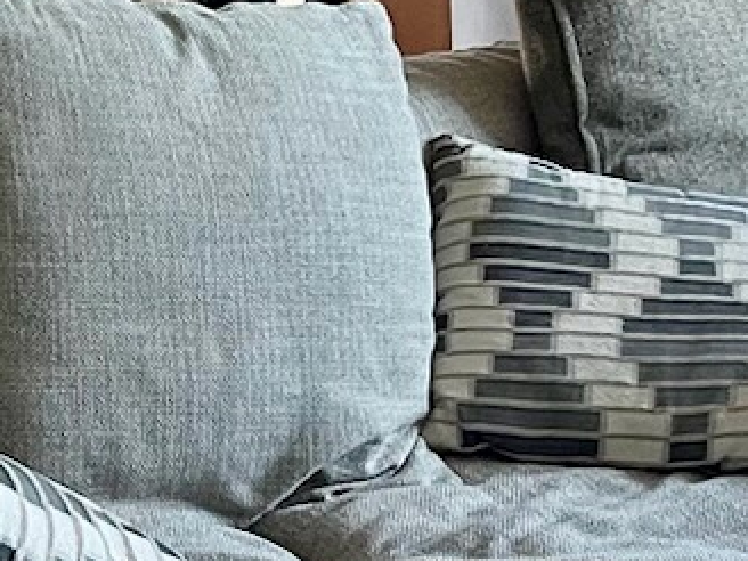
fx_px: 3371
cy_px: -287
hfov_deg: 12.4
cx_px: -114
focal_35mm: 156
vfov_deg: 9.3
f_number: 1.6
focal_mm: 5.1
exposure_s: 1/60
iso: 160
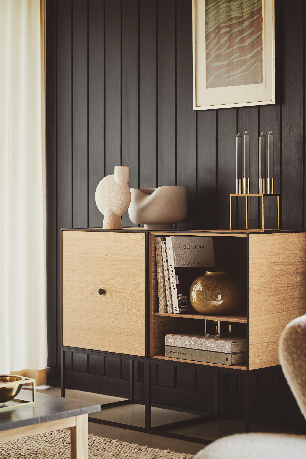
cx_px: 153
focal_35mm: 85
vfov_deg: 23.9
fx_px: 1084
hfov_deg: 16.1
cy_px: 230
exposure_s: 1/2.5
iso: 100
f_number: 5
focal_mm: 85
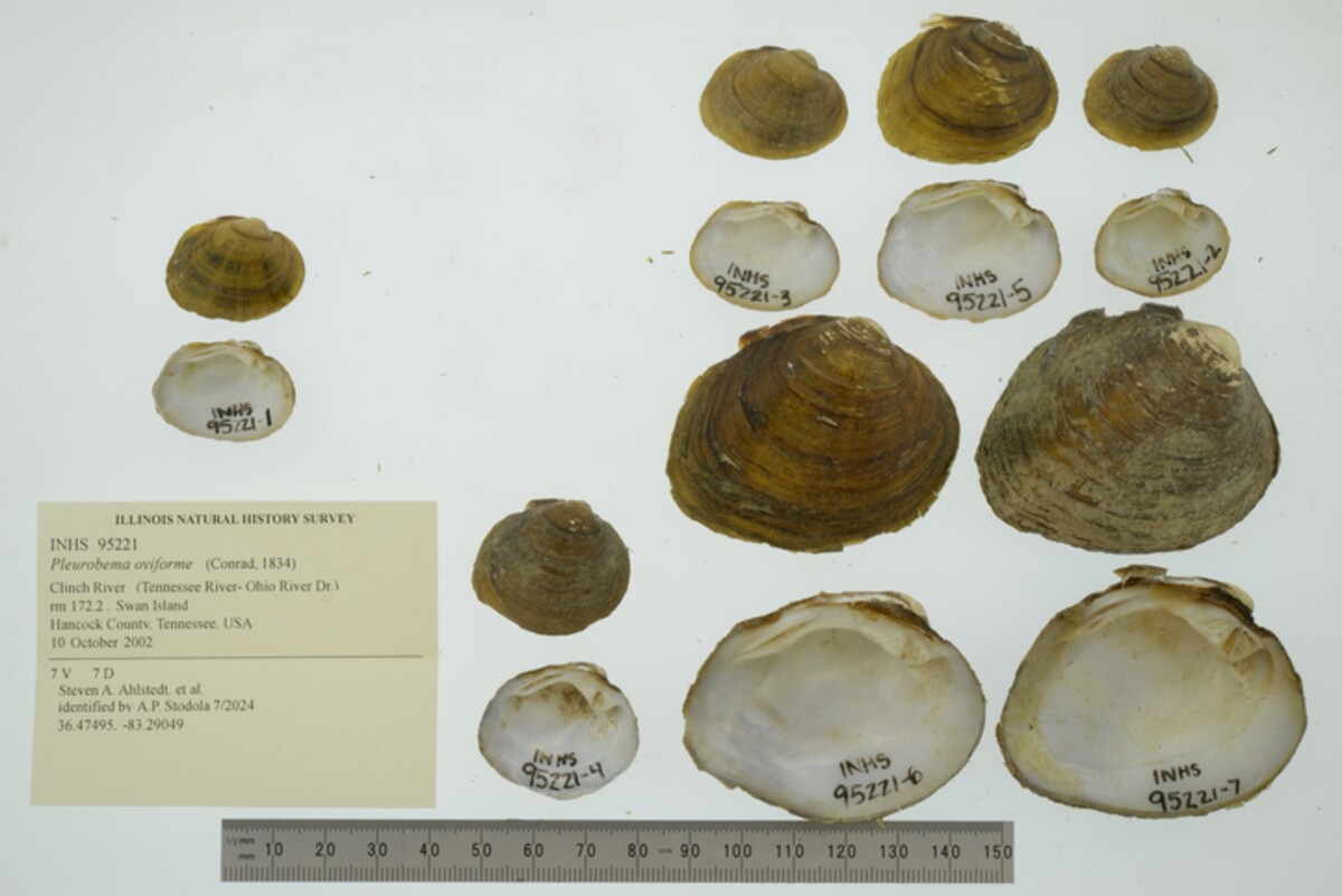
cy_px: 448
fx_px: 2237
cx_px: 671
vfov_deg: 22.6
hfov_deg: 33.4
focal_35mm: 60
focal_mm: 60
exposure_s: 1/10
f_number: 32
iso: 100
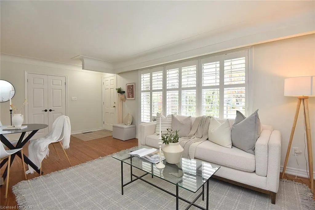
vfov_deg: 73.8
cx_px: 158
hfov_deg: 96.7
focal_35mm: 16
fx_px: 140
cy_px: 105
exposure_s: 1/60
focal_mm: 16
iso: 500
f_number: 6.3
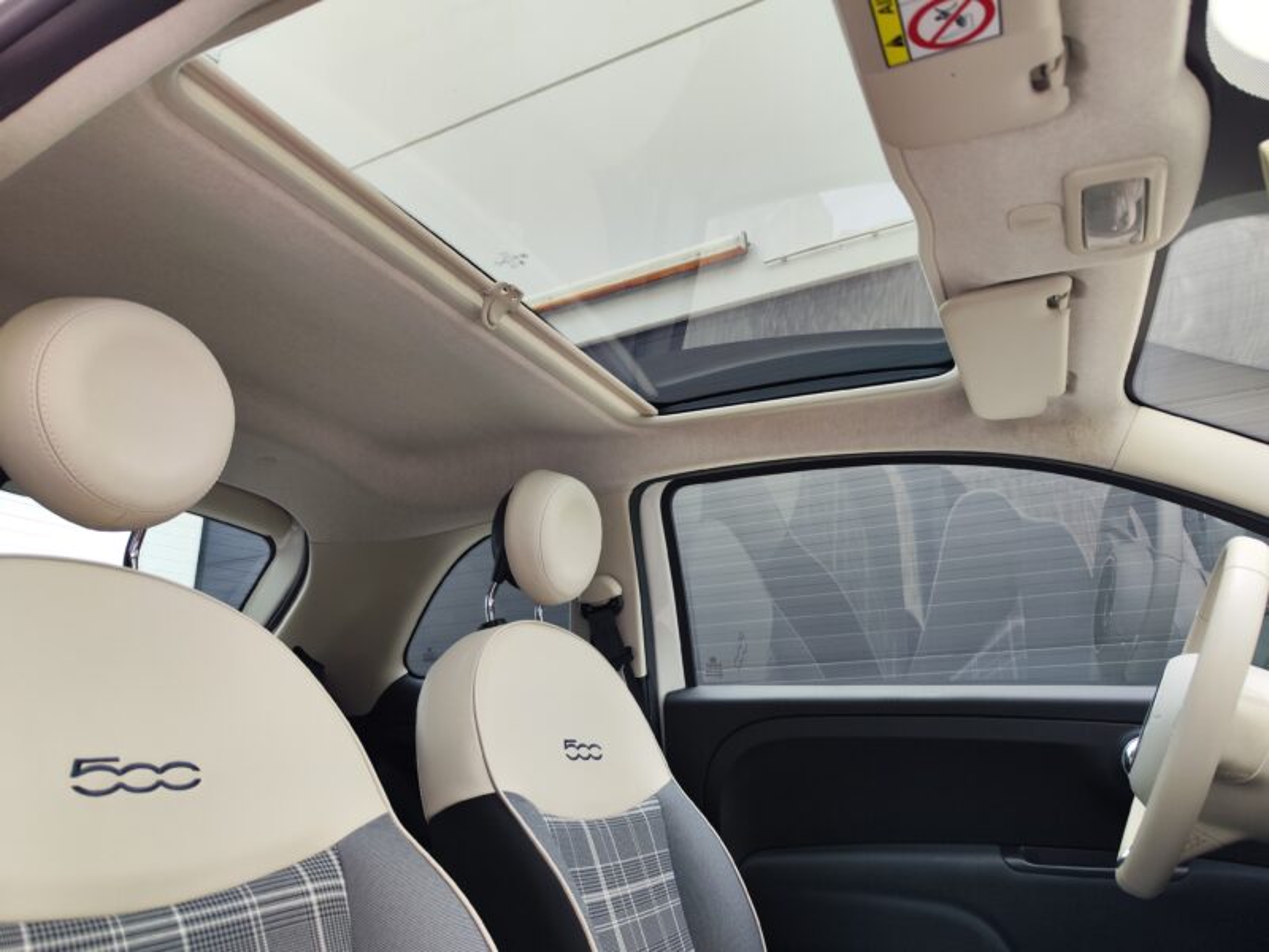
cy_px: 476
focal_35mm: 23
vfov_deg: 58.9
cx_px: 634
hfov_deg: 73.9
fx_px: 843
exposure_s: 1/100
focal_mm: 7.01
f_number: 1.69
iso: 91
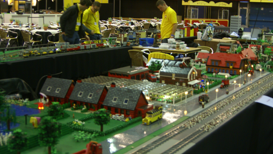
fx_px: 362
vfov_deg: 24.0
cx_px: 150
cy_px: 76
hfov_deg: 41.3
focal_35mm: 50
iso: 400
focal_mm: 28
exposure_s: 1/10
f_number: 4
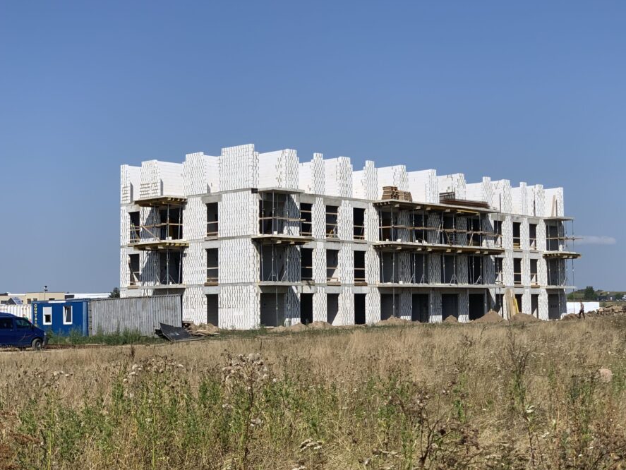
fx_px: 1085
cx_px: 356
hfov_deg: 32.1
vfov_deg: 24.4
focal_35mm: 60
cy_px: 212
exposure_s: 1/1916
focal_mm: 6
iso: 16
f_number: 2.4
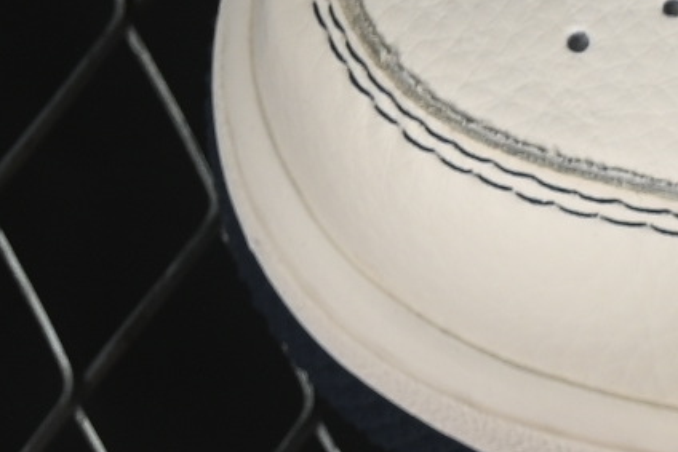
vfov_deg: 2.8
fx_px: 9269
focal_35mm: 492
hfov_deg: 4.1
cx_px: 1957
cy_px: 315
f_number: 7.1
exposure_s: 1/80
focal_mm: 50
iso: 160
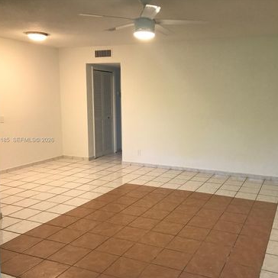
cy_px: 140
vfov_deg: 48.5
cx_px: 170
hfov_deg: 48.1
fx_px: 309
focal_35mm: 34
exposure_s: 1/30
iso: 32
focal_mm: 3.99
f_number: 1.8
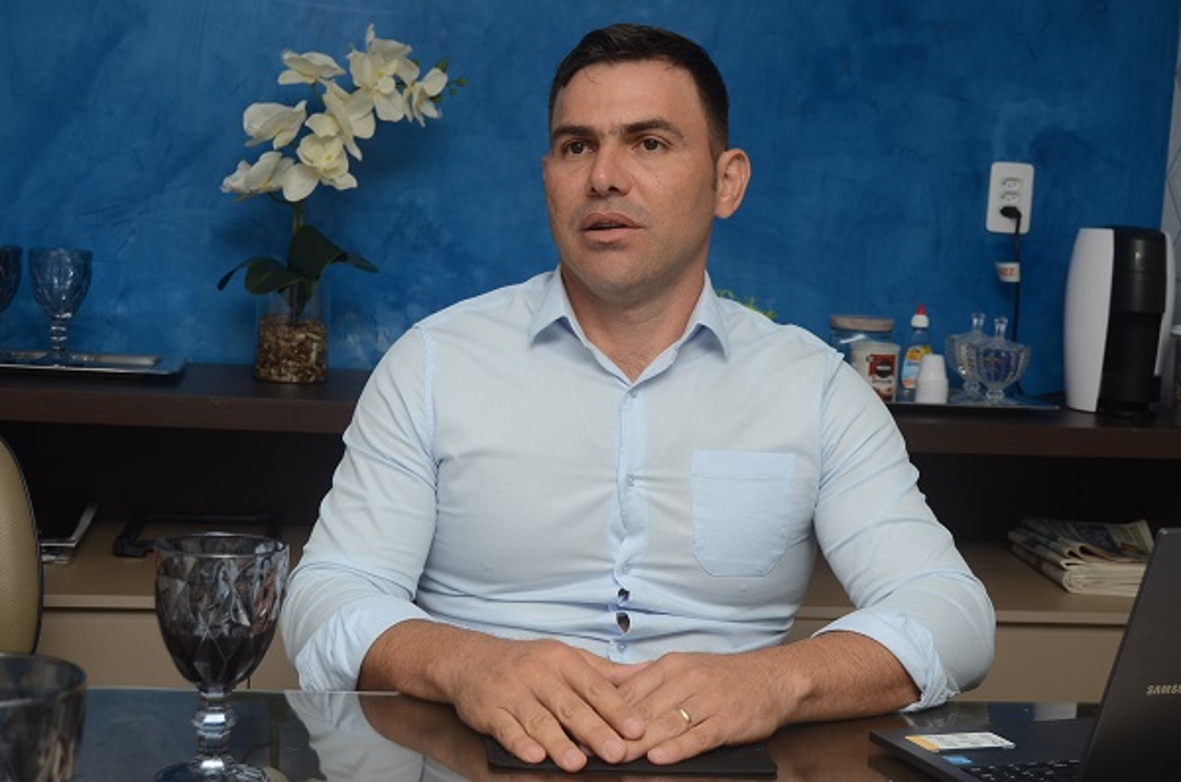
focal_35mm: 52
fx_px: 1718
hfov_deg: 37.9
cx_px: 590
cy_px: 391
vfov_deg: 25.6
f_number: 6.3
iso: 320
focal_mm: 35
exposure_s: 1/200
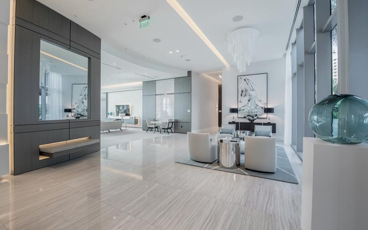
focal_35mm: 15
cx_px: 184
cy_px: 112
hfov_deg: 101.5
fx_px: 150
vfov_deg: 74.8
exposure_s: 1/1250
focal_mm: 14
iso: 320
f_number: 7.1
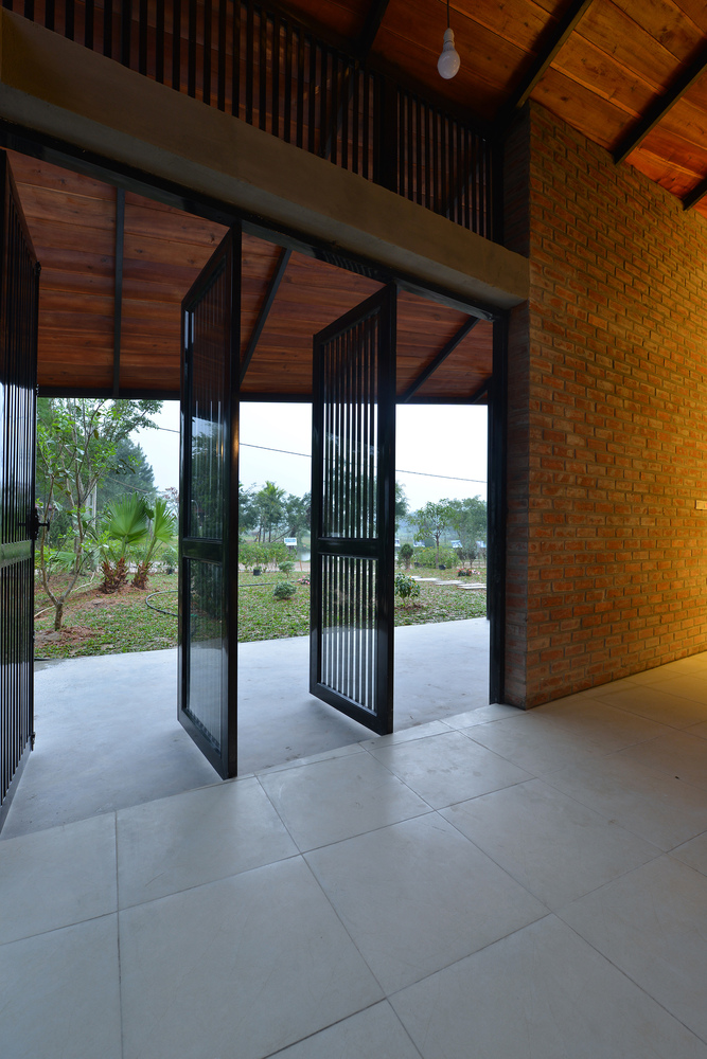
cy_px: 530
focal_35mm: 16
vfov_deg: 96.7
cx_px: 354
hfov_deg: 73.8
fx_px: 471
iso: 200
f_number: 7.1
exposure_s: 1.3
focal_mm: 16
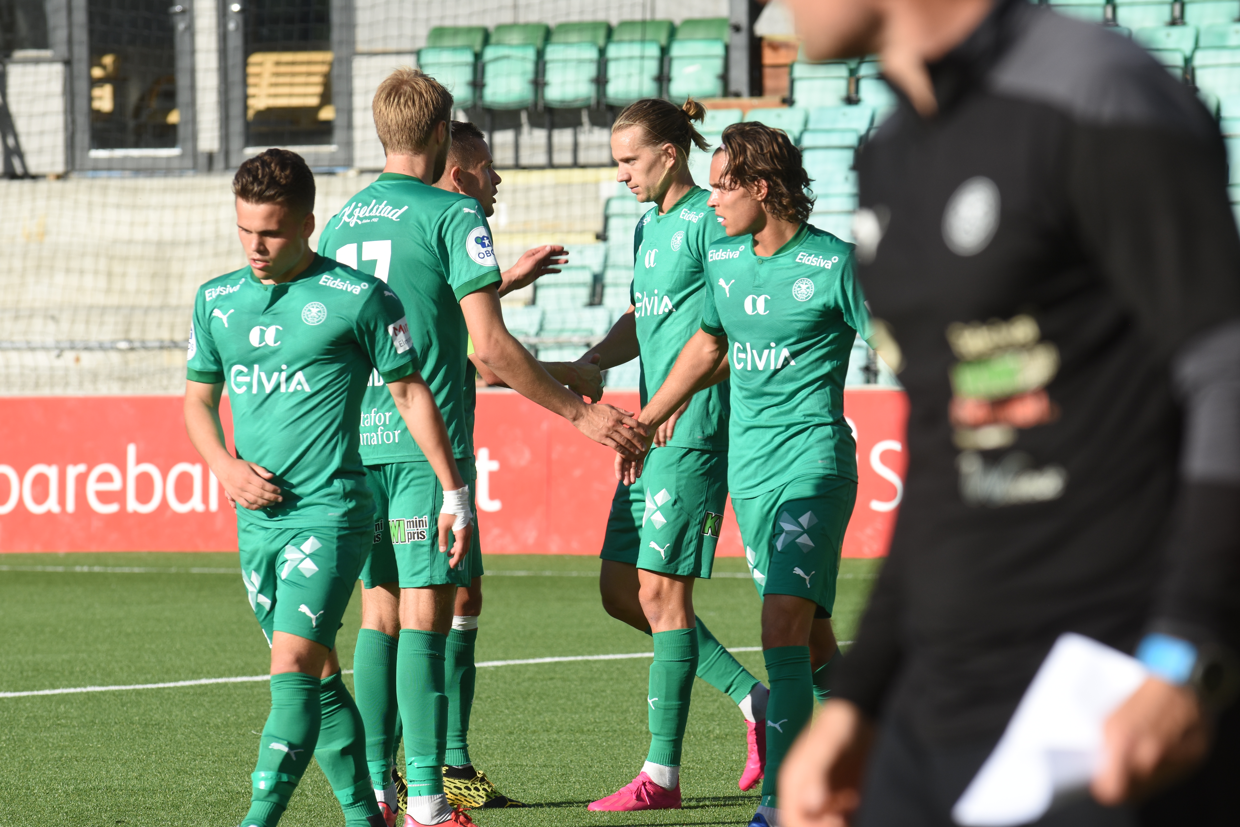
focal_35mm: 300
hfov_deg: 6.9
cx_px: 620
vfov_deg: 4.6
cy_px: 414
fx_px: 10333
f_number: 8
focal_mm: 200
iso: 200
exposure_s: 1/640
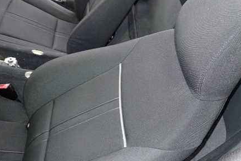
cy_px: 76
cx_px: 156
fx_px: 241
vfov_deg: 36.9
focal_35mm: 36
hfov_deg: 52.3
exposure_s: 1/30
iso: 250
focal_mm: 4.5
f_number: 2
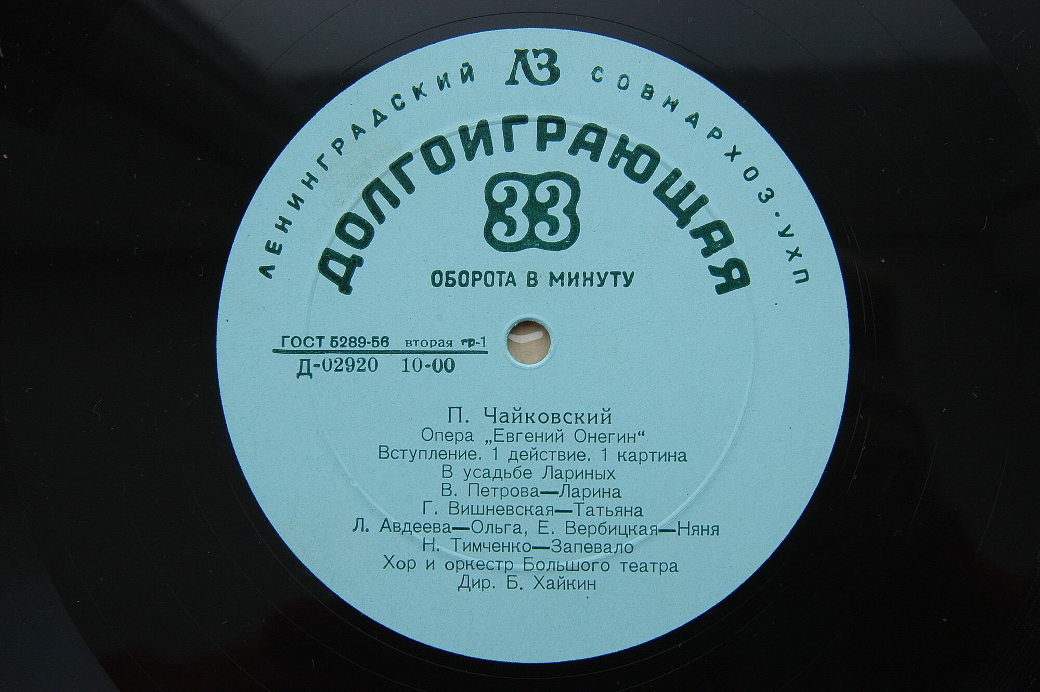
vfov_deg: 25.7
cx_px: 520
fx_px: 1515
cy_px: 346
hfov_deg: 37.9
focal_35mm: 52
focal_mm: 35
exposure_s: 1/200
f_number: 7.1
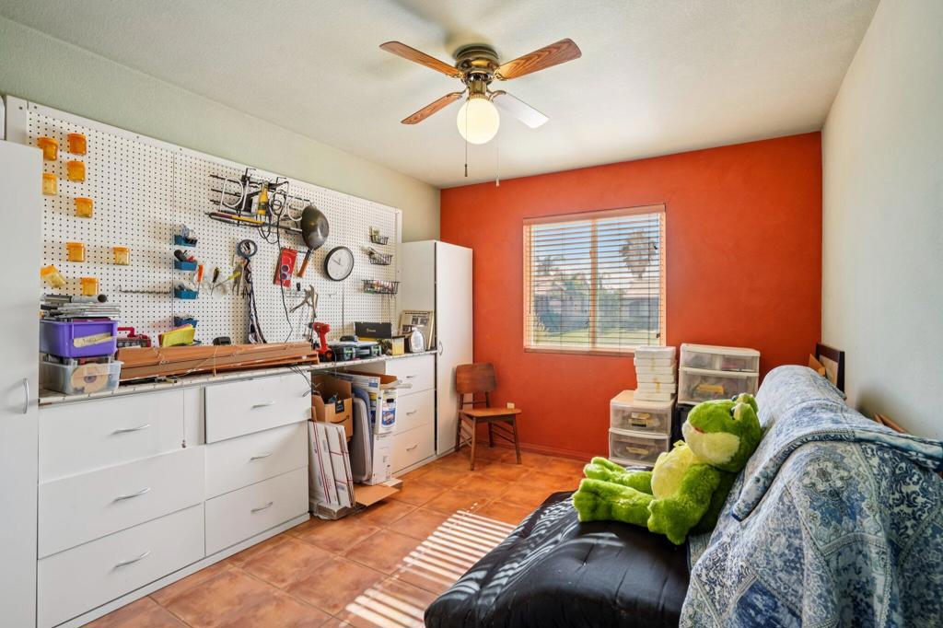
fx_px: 445
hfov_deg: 93.3
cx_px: 472
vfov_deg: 70.4
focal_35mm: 17
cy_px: 314
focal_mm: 17
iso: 400
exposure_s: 1/30
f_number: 8
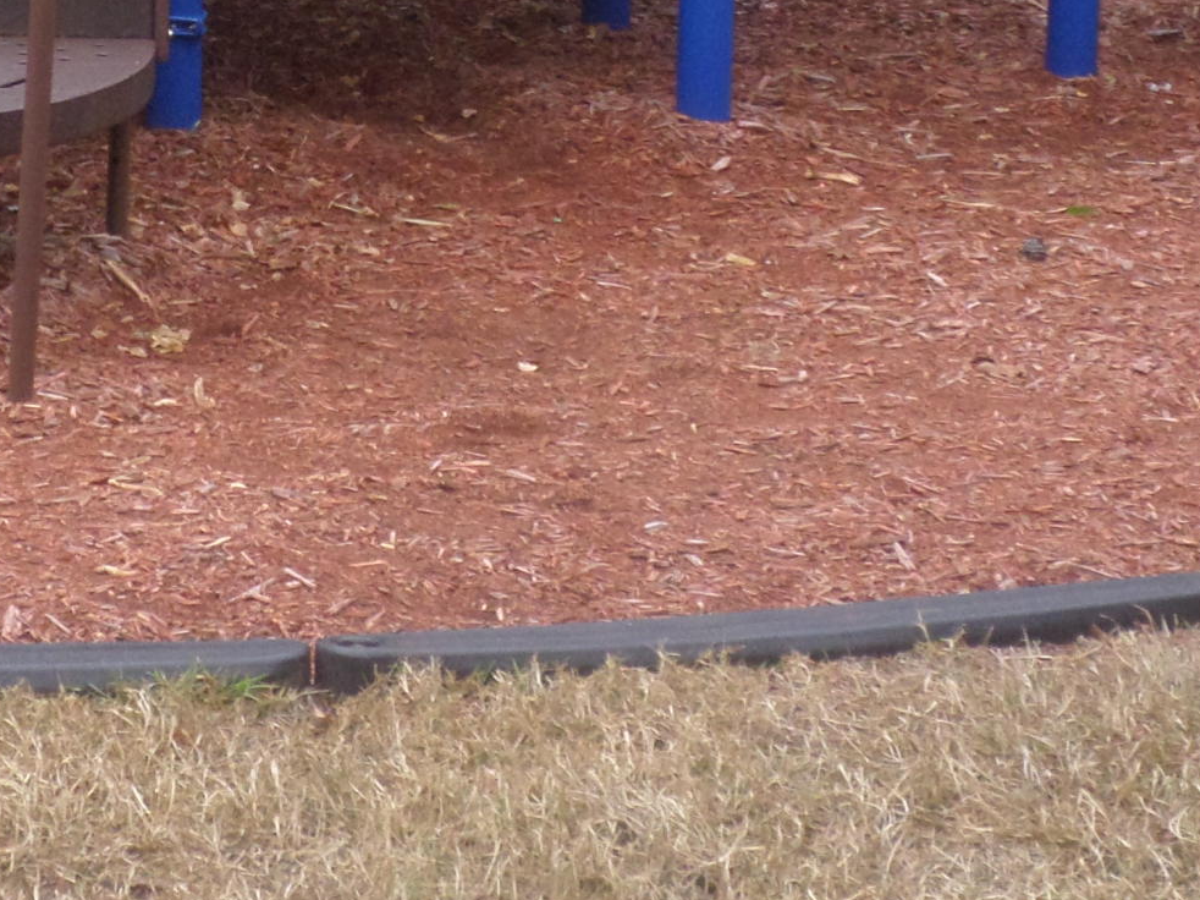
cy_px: -330
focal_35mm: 110
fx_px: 3812
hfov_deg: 17.7
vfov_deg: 12.9
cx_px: 255
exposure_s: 1/45
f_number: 3
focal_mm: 6.5
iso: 160
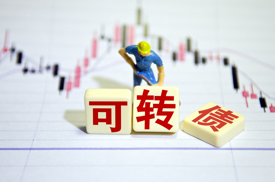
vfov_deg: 16.5
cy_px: 91
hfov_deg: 24.6
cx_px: 138
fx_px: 630
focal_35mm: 82
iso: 500
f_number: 3.5
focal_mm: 55
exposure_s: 1/800
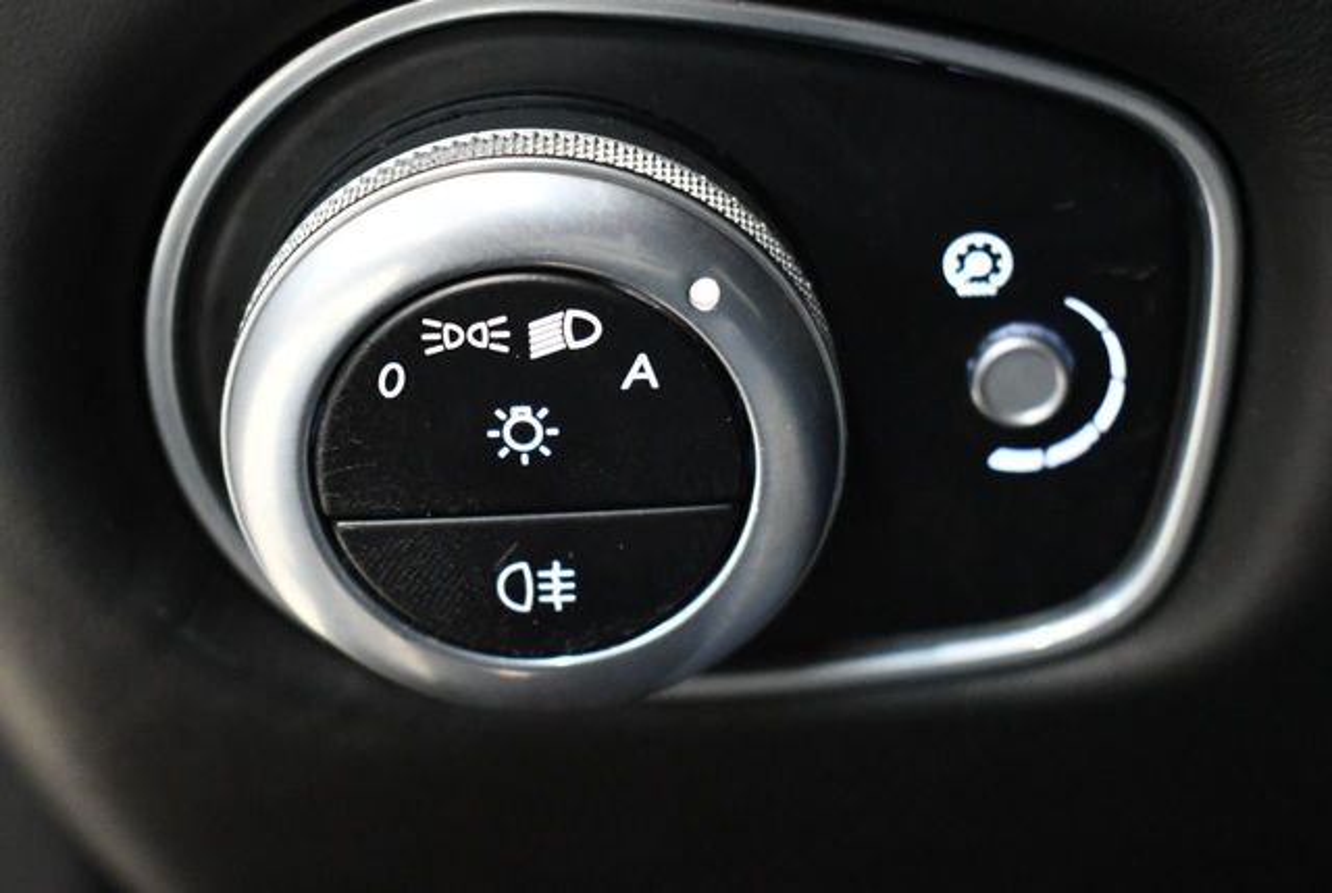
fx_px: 2520
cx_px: 666
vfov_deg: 20.1
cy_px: 446
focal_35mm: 68
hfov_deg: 29.6
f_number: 4.5
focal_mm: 34
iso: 7200
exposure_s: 1/60
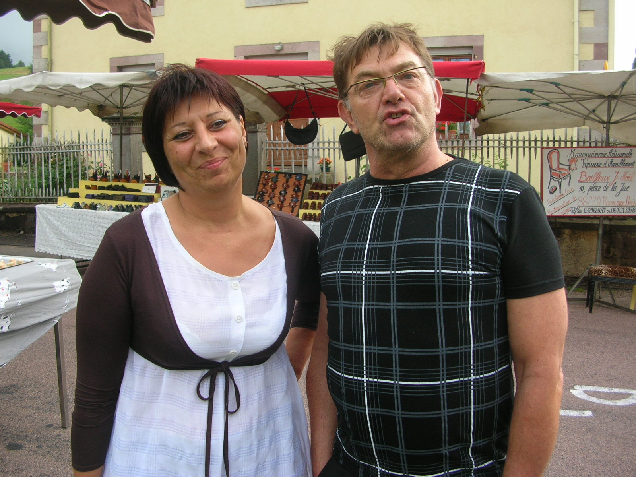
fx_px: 643
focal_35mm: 35
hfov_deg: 52.6
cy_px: 238
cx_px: 318
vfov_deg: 40.7
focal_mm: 5.8
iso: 50
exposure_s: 1/217
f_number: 2.8
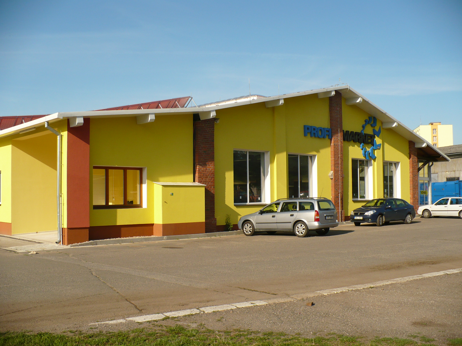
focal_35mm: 37
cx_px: 231
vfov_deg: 38.7
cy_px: 173
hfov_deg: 50.1
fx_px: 494
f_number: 8
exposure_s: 1/200
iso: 100
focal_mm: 6.1
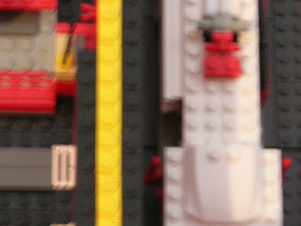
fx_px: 1287
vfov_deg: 10.0
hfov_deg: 13.3
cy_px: 63
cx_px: 94
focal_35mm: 148
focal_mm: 10.6
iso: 99
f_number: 3.2
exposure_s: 1/4.5
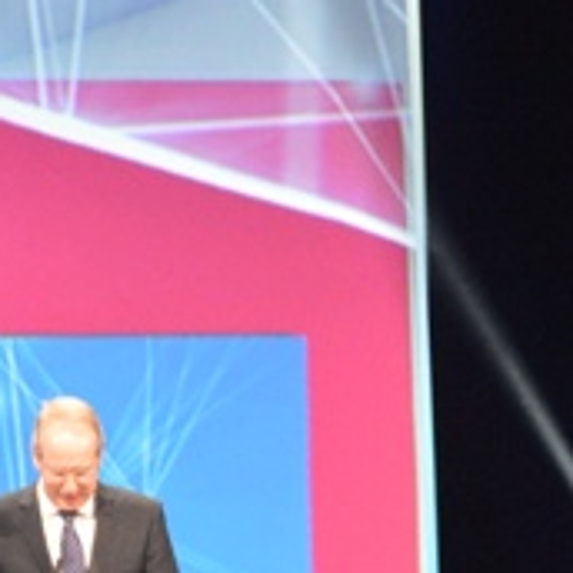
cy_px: 540
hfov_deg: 3.7
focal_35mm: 473
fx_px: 8858
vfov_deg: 3.7
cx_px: 93
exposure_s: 1/125
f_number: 4
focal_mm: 120
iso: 6400
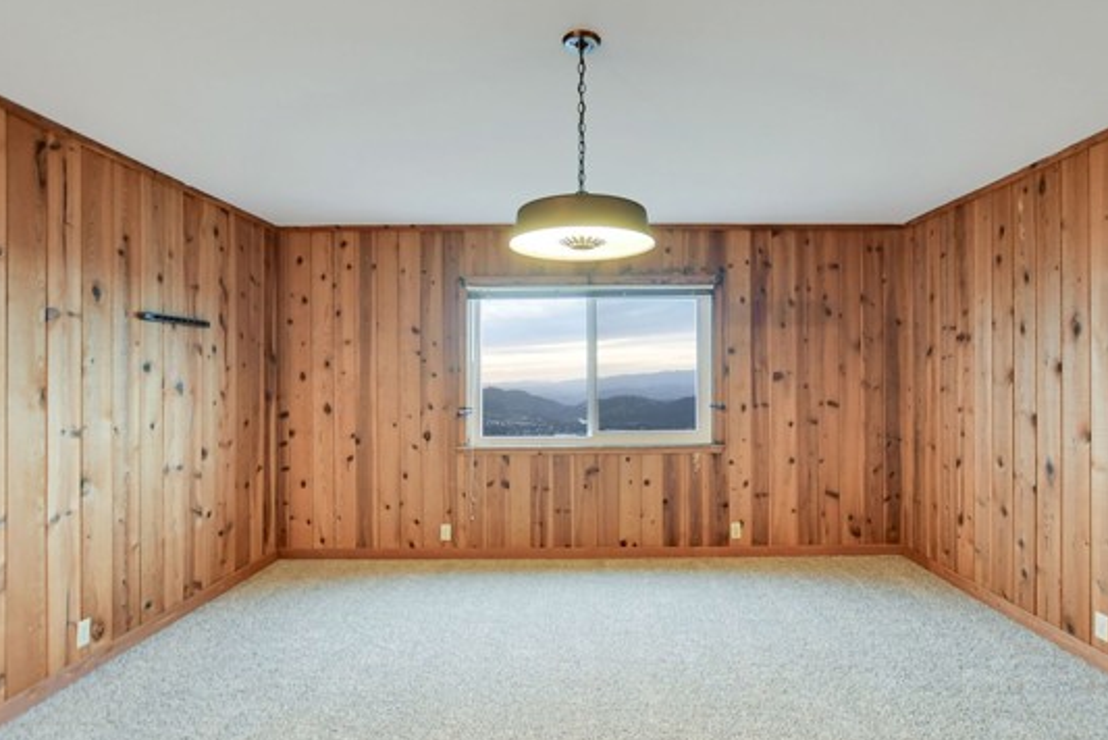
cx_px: 592
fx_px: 554
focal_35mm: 18
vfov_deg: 67.5
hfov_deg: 89.8
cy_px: 367
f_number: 3.5
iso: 800
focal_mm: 10
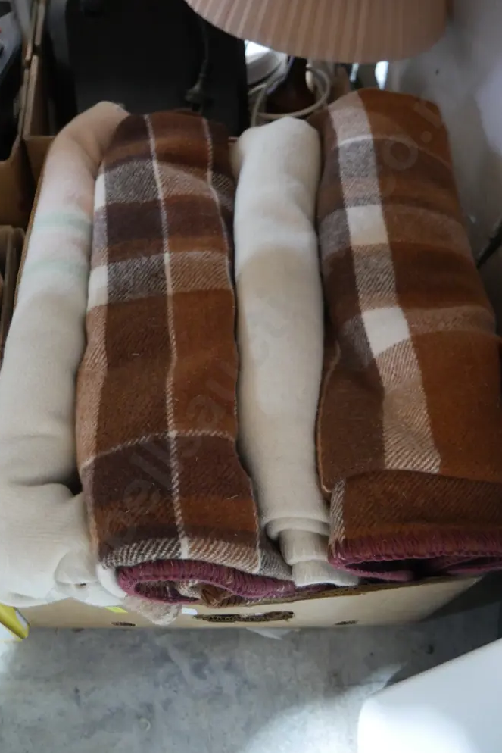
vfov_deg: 61.9
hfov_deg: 43.6
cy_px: 376
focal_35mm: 30
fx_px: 627
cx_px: 231
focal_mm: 14
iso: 3200
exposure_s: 1/40
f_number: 3.5
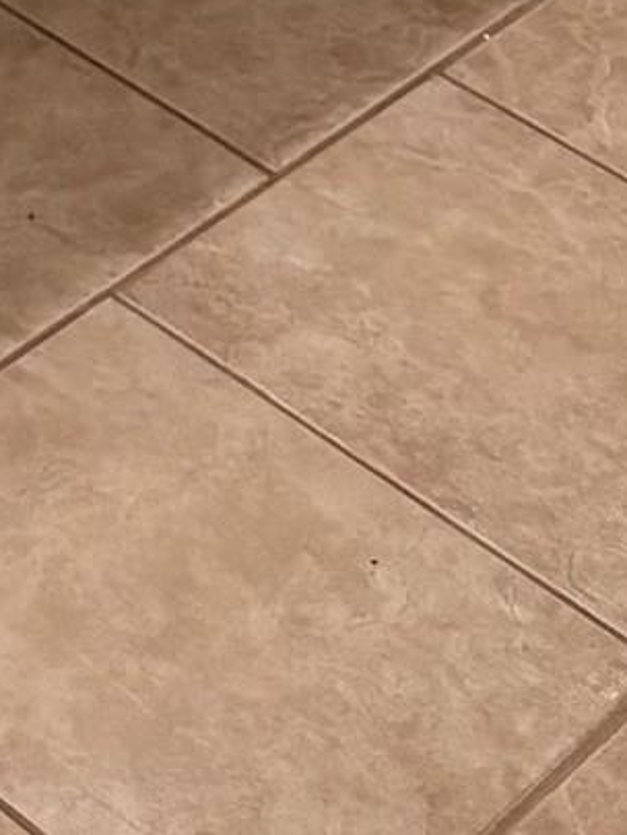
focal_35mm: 148
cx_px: -864
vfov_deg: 11.0
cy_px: -1243
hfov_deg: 9.1
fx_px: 3572
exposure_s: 1/60
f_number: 1.6
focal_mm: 5.96
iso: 100
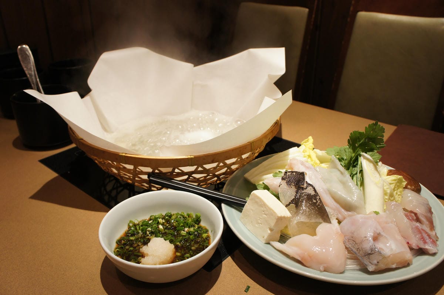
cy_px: 148
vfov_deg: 46.4
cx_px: 222
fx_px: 345
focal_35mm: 28
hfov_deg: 65.5
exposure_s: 1/30
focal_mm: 19
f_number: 5.6
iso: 640
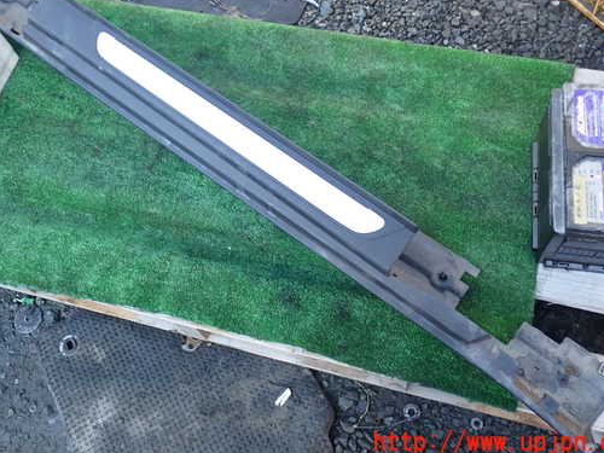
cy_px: 186
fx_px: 628
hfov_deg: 51.3
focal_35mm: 36
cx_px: 284
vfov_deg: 39.5
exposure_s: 1/100
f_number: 2.3
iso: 100
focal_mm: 5.4
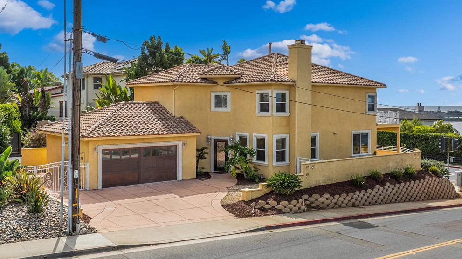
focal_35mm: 27
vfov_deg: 42.8
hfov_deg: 69.9
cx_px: 230
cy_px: 113
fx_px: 331
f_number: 2.8
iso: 200
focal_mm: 12.29
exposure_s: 1/6400
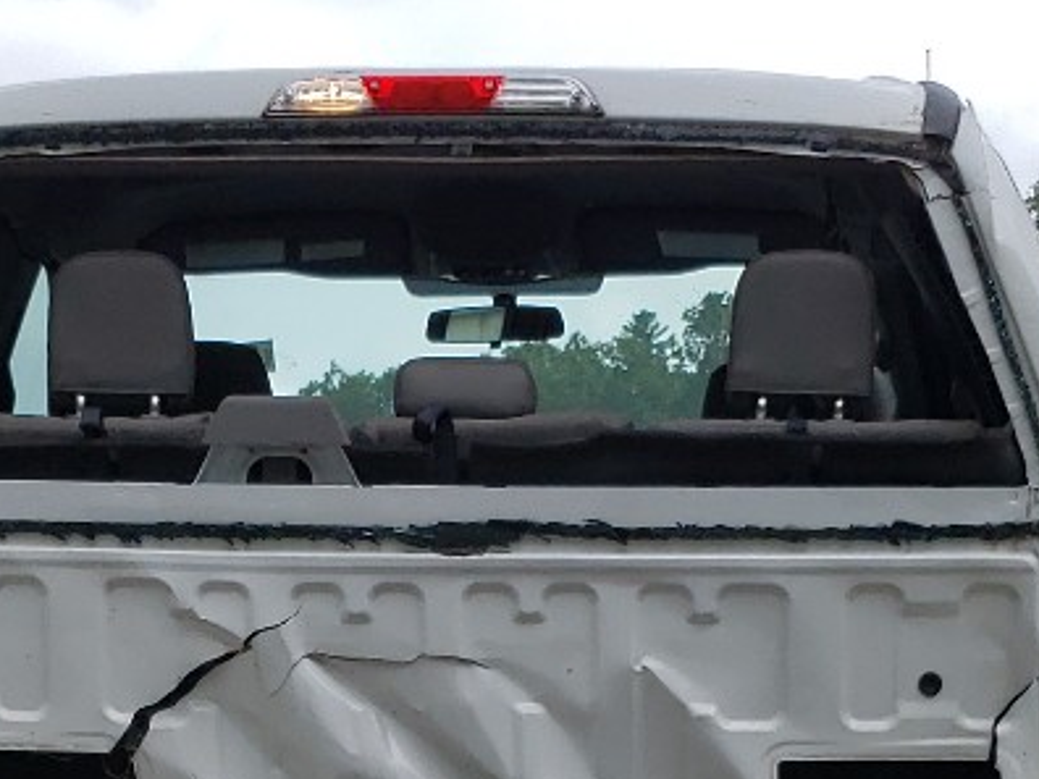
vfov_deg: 13.4
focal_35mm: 105
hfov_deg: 18.7
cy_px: 1109
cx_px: 480
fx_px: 3152
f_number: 1.5
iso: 50
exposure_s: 1/2500
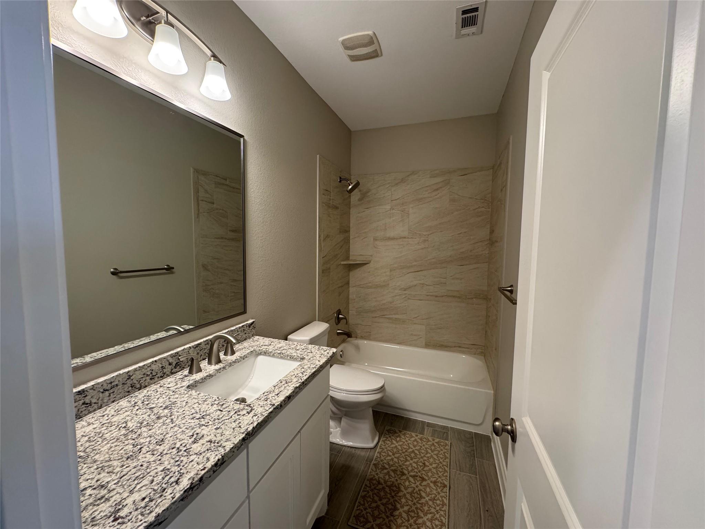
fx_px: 285
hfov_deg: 102.1
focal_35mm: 14
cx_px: 352
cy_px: 264
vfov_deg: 85.7
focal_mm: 2.22
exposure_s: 1/120
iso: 320
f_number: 2.2
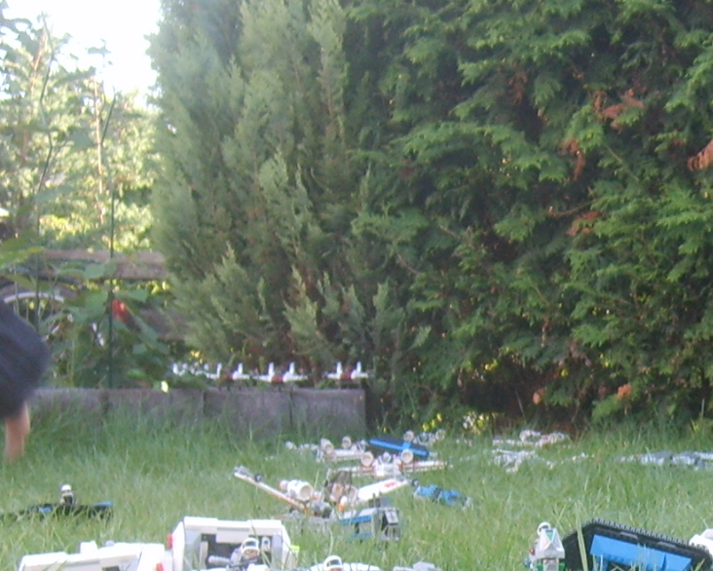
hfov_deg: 17.2
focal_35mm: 106
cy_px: 597
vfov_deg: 14.3
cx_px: 874
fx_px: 2237
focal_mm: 5.8
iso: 50
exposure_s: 1/45
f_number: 2.8
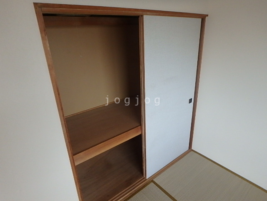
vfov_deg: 63.4
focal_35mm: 21
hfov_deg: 79.0
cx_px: 134
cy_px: 100
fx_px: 162
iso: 500
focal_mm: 3.7
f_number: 3.5
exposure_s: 1/125
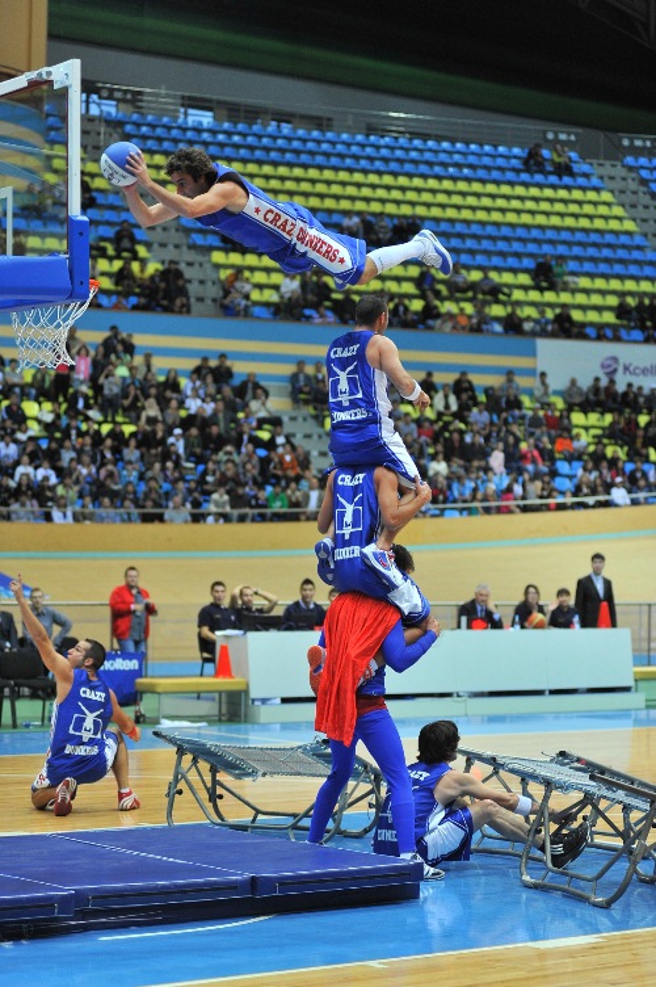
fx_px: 2355
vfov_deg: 23.7
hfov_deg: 15.9
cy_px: 494
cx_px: 328
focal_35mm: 86
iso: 1250
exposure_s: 1/800
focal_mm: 86
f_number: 2.8
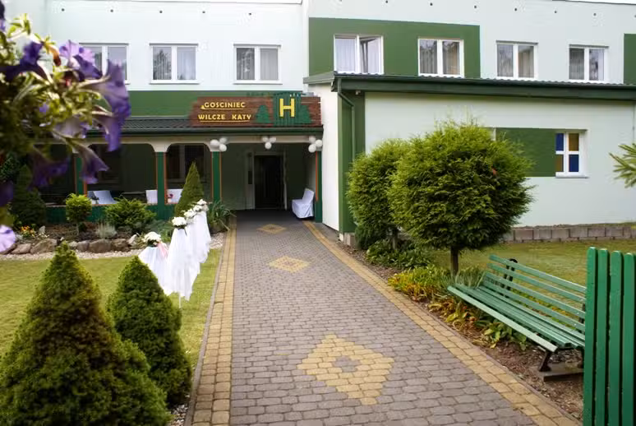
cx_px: 318
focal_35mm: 27
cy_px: 213
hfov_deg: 67.3
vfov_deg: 48.0
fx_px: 478
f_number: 7.1
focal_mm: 18
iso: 100
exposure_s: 1/60
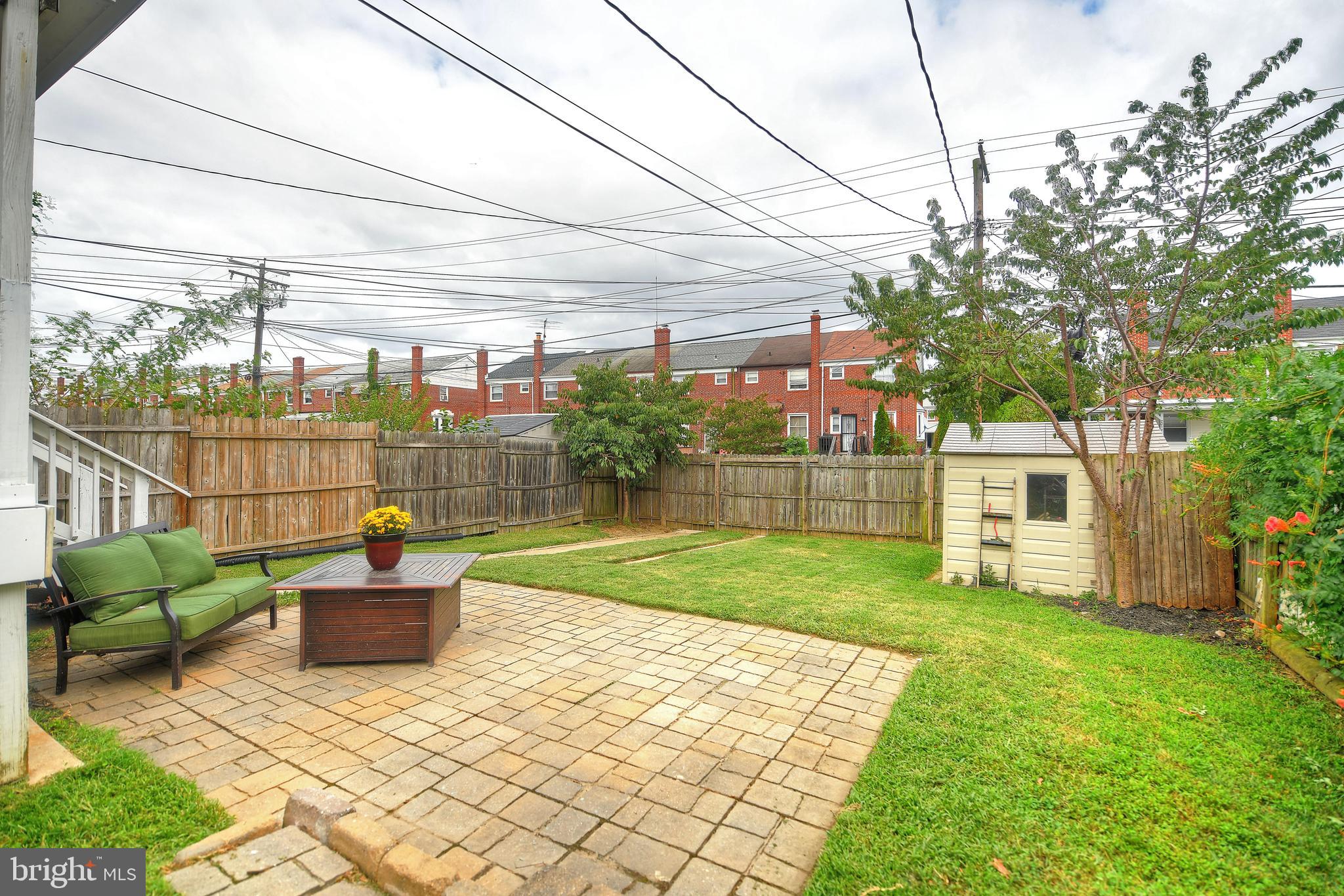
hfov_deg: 96.7
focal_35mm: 16
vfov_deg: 73.7
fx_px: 597
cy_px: 448
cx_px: 672
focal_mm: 16
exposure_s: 1/640
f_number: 4
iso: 200
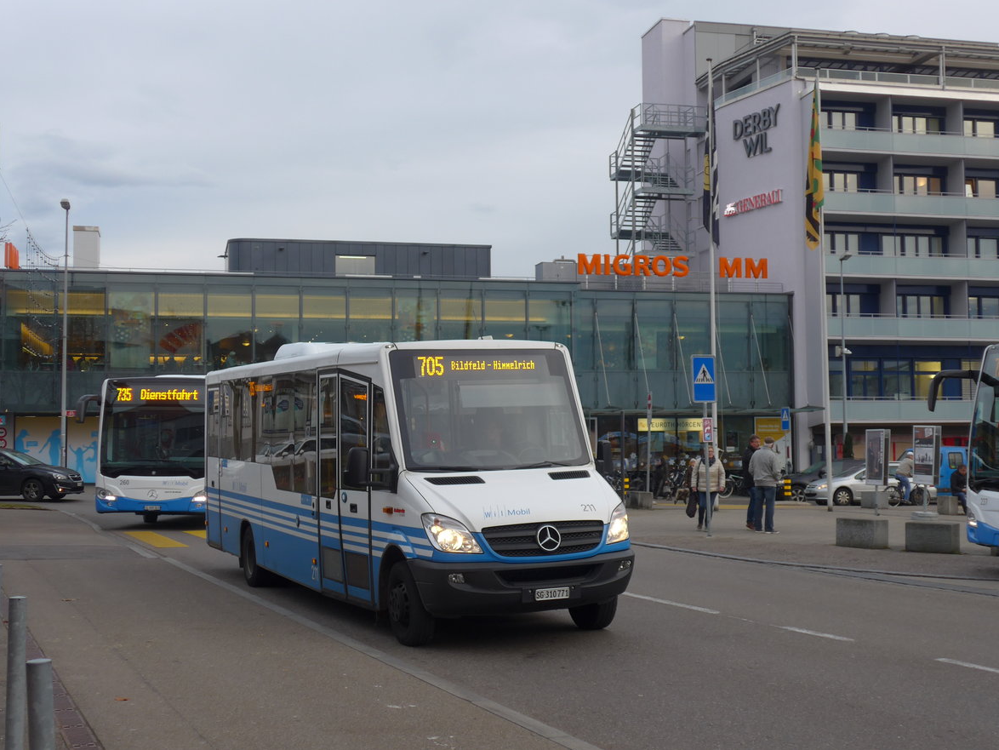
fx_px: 1357
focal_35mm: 47
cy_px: 369
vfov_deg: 30.9
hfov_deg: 40.4
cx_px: 495
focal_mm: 9.5
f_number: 3
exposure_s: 1/125
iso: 80
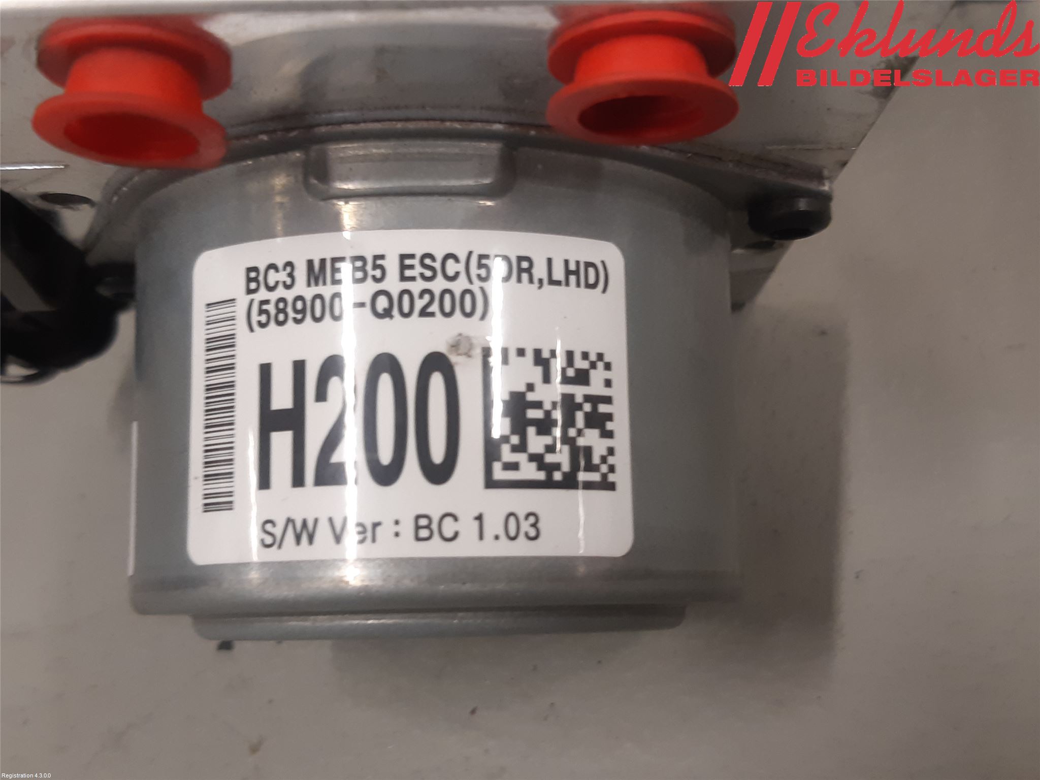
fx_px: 781
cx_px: 520
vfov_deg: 53.1
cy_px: 390
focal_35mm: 26
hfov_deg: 67.3
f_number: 1.7
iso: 100
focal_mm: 3.93
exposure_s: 1/50
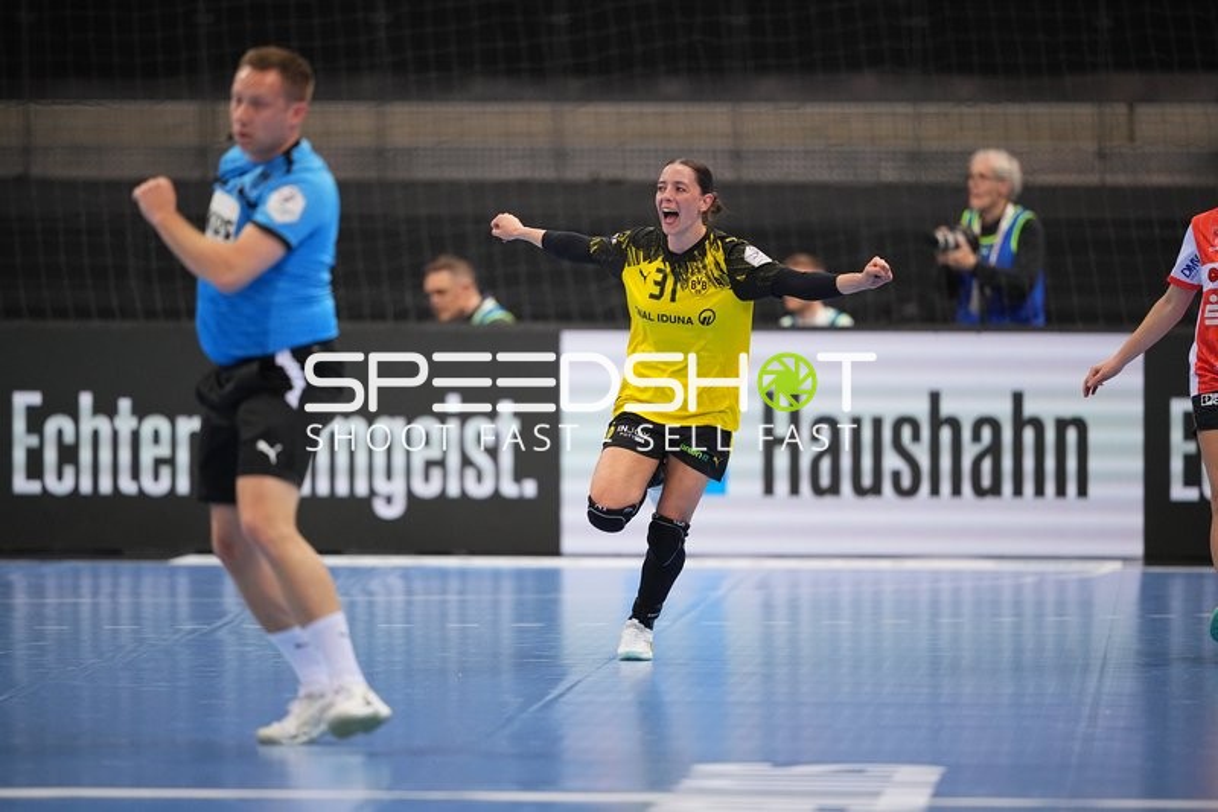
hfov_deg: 6.9
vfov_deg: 4.6
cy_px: 406
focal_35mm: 300
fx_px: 10147
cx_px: 609
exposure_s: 1/1600
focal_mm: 300
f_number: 2.8
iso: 4000
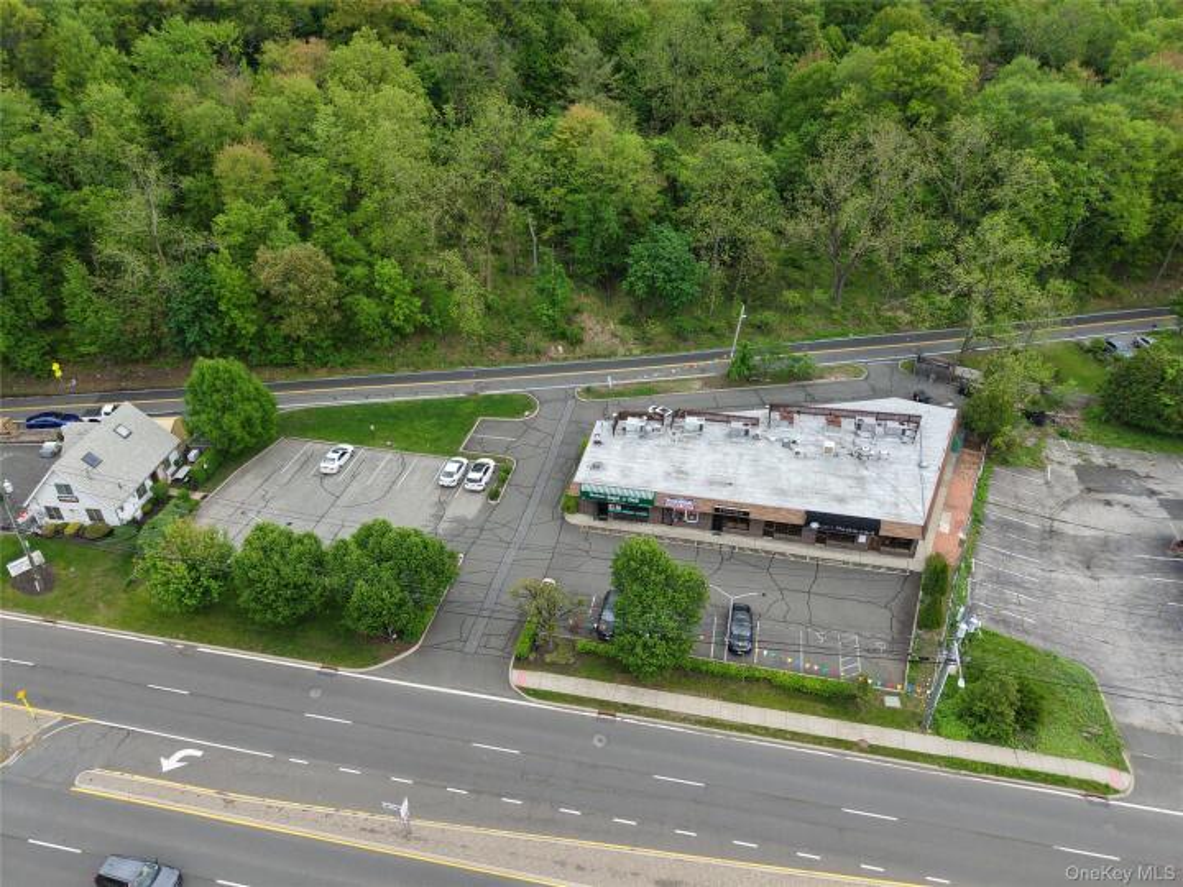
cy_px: 444
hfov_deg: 71.6
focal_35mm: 24
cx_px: 592
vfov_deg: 56.8
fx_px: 820
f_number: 1.8
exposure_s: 1/1000
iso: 100
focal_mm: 8.67
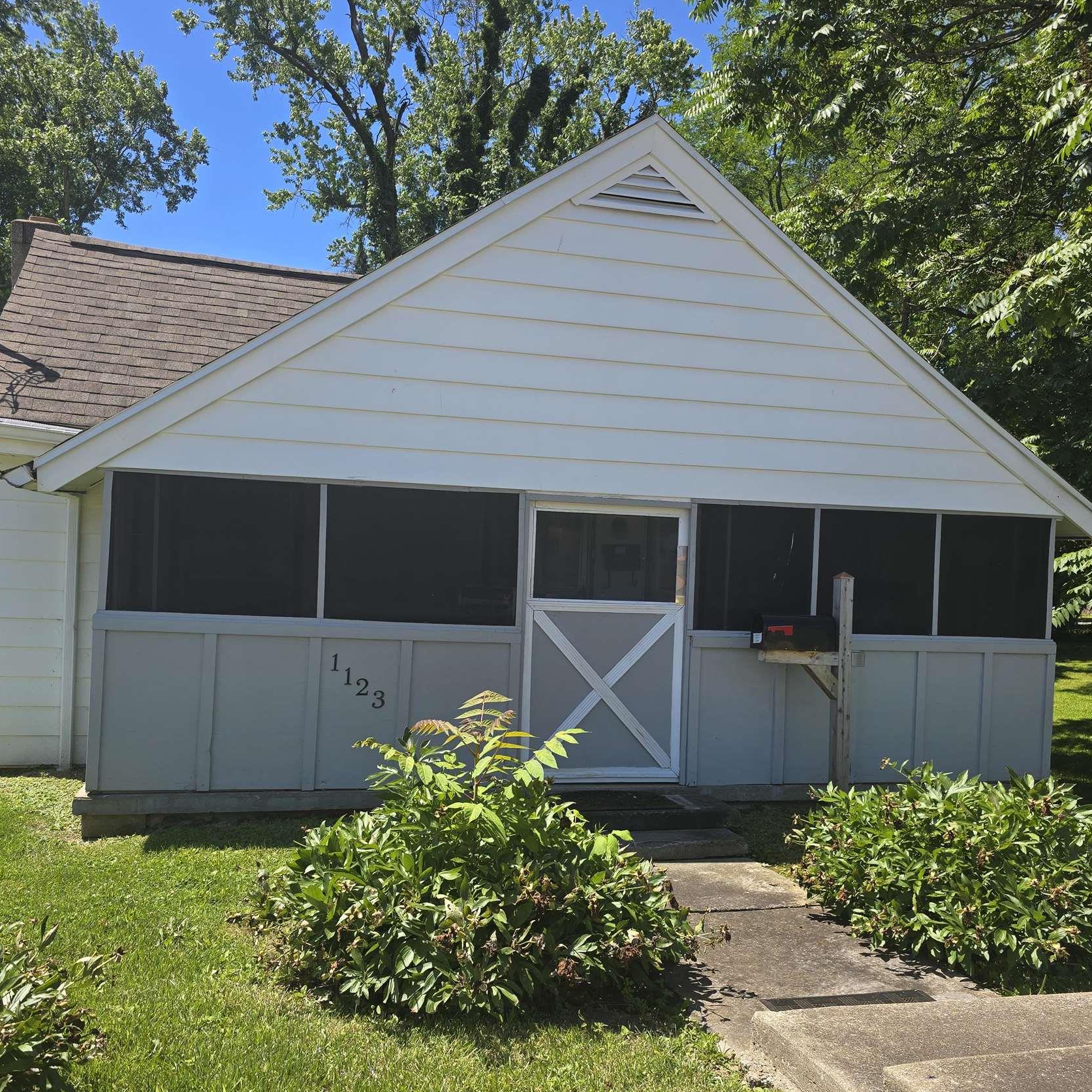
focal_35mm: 28
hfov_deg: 57.3
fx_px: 999
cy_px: 582
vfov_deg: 57.3
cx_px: 534
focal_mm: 6.3
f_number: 1.7
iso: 12
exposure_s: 1/529
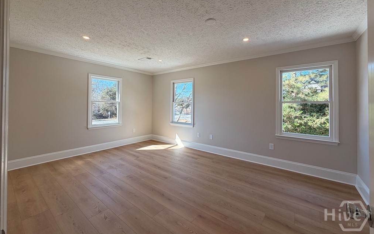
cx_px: 186
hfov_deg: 101.5
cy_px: 102
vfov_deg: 74.5
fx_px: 153
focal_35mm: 15
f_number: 2.2
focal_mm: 2.22
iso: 40
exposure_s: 1/130
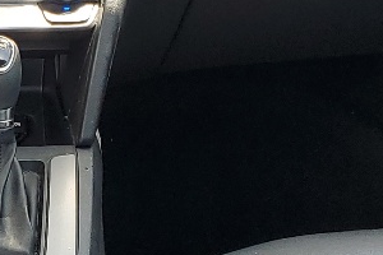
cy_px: 250
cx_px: -57
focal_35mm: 144
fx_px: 1532
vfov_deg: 9.5
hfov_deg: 13.9
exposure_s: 1/278
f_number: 1.5
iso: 50
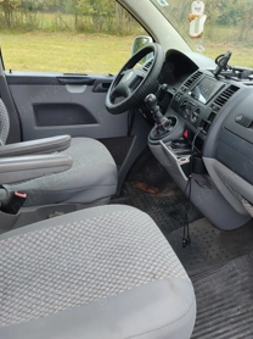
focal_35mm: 36
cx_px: 178
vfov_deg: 50.4
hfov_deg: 38.9
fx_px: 351
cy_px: 111
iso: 138
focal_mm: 5.95
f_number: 1.89
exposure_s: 1/50
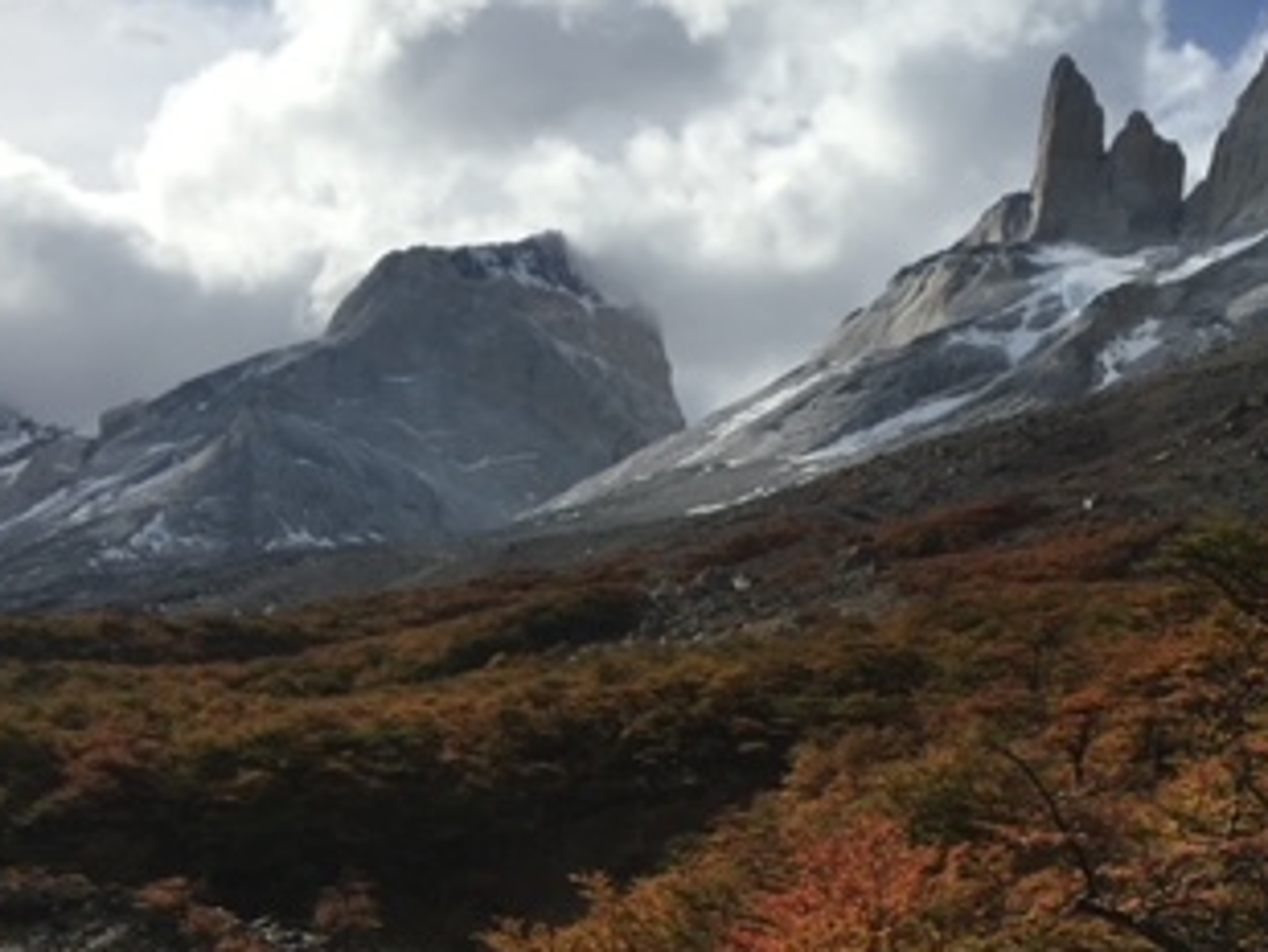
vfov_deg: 24.3
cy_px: 669
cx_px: 862
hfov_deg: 31.9
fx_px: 2199
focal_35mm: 60
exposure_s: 1/4049
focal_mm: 4.15
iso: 25
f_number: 2.2
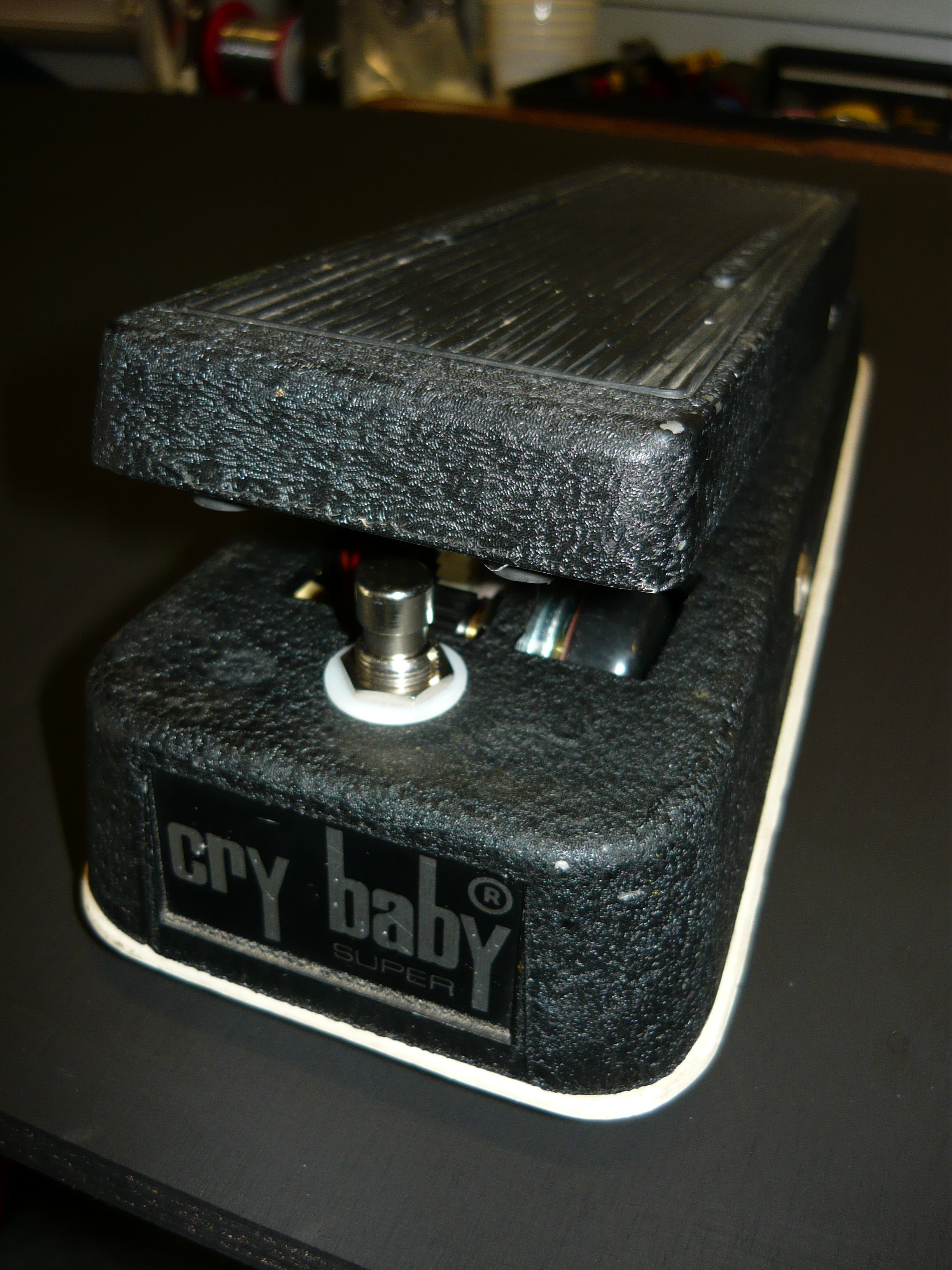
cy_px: 635
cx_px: 476
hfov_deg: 42.9
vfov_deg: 55.4
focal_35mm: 33
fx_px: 1210
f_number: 2.8
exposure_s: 1/30
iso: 100
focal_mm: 5.5
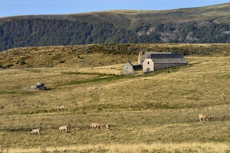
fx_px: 1278
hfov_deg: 10.3
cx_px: 115
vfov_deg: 6.9
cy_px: 76
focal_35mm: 200
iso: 200
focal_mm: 200
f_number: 11
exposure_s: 1/200
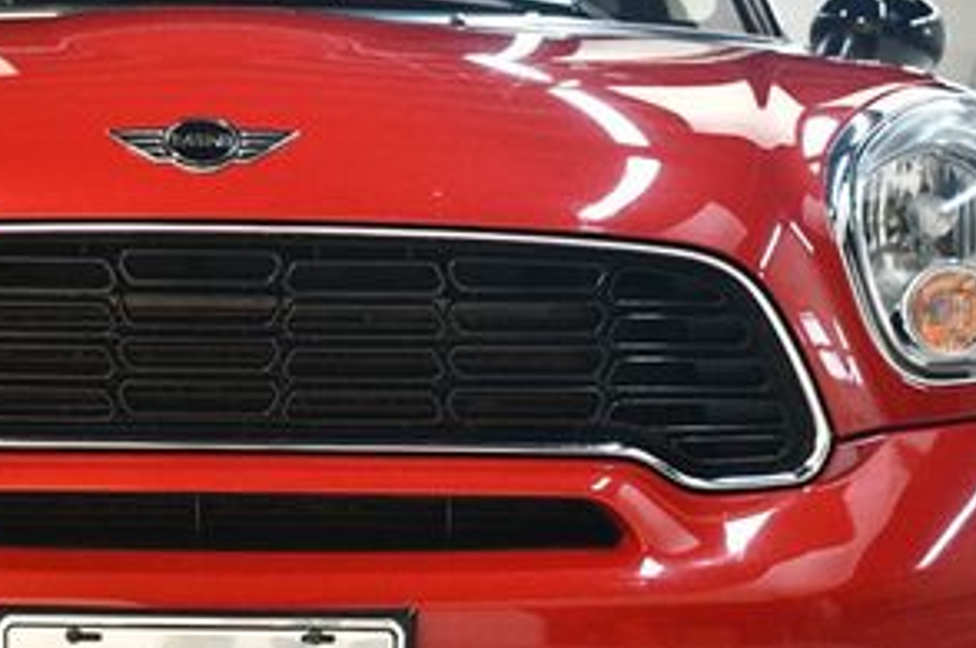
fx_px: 2301
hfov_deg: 23.8
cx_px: 269
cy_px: 369
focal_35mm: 85
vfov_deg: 16.0
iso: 3200
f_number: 3.8
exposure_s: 1/125
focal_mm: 26
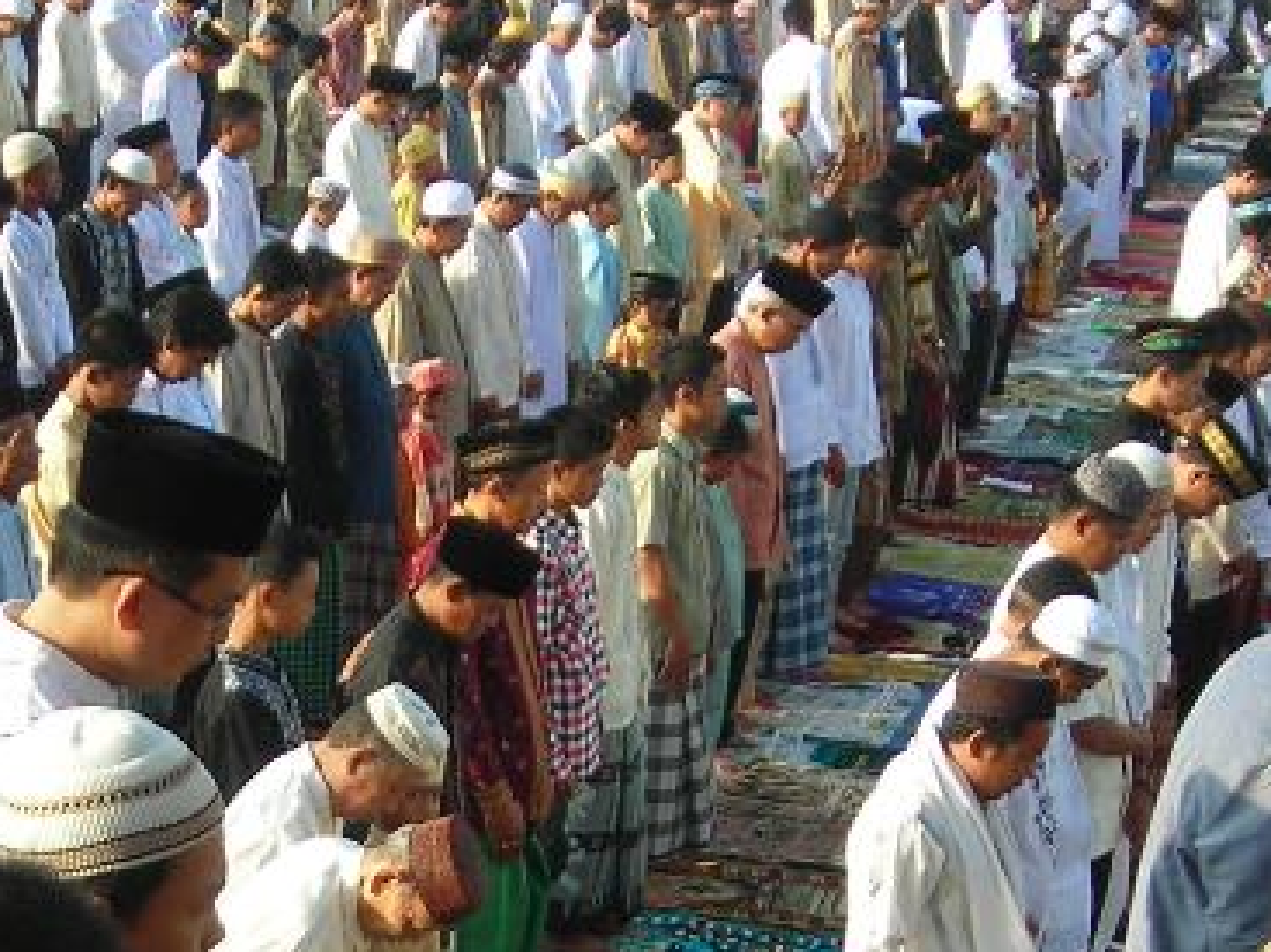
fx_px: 3891
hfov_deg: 18.5
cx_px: 369
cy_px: 985
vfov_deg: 13.7
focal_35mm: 106
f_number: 3.2
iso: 50
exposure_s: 1/238
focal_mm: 6.3
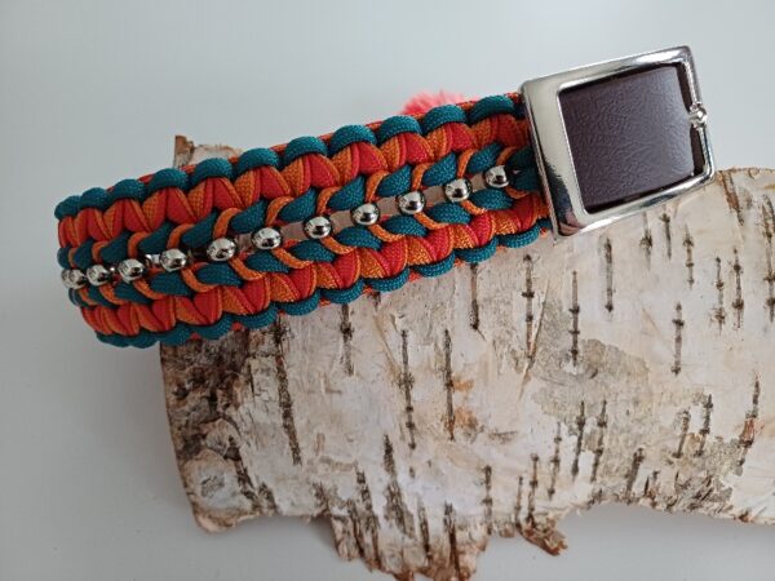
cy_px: 290
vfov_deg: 54.9
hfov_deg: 69.4
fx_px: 560
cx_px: 388
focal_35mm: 25
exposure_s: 1/20
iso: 640
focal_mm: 4.65
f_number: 1.8
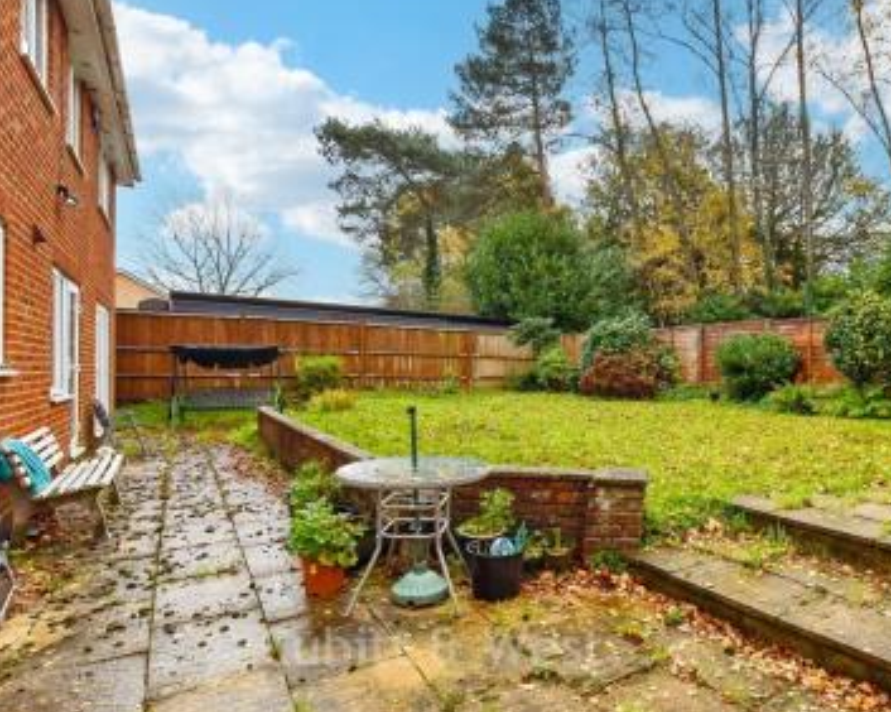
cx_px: 596
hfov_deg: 80.5
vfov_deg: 70.8
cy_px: 372
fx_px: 501
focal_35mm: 19
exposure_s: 1/320
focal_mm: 10
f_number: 8
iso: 400
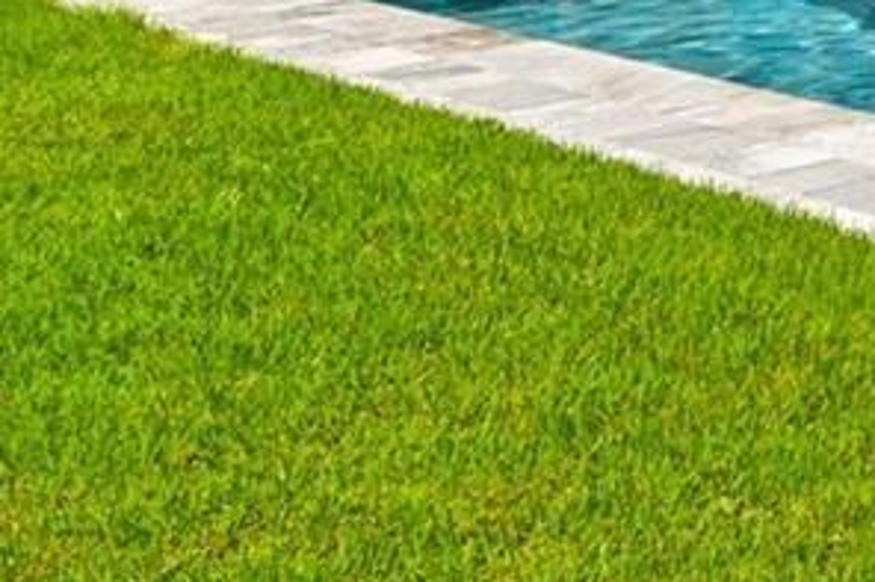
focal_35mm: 81
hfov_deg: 18.8
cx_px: 1608
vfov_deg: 15.1
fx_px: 1968
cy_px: -384
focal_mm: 10
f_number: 7.1
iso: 100
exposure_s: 1/250
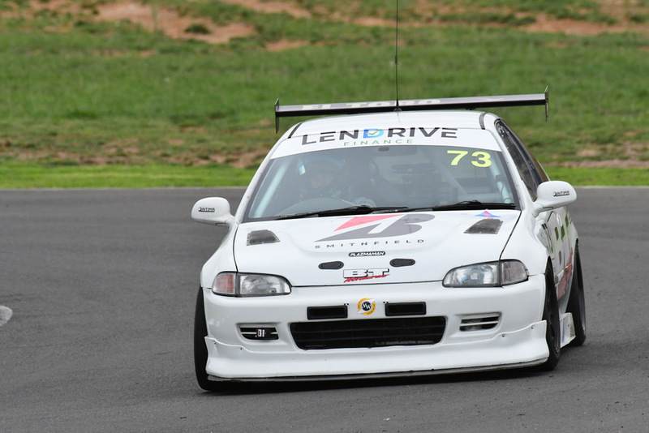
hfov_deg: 2.7
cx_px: 324
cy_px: 216
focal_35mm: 750
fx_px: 13525
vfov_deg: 1.8
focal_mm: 500
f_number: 10
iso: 1600
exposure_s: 1/640
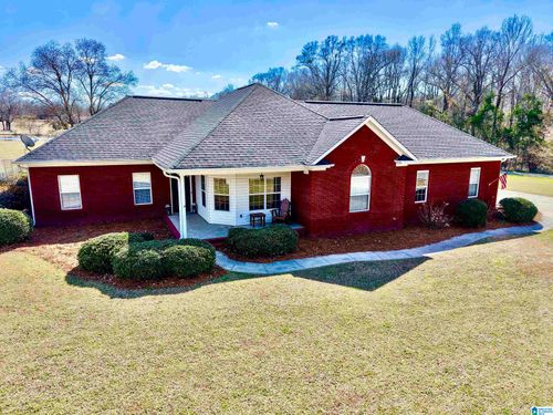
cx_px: 276
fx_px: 383
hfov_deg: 71.6
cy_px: 208
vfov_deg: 56.8
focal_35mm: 24
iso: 270
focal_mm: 8.67
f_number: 1.8
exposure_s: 1/5000
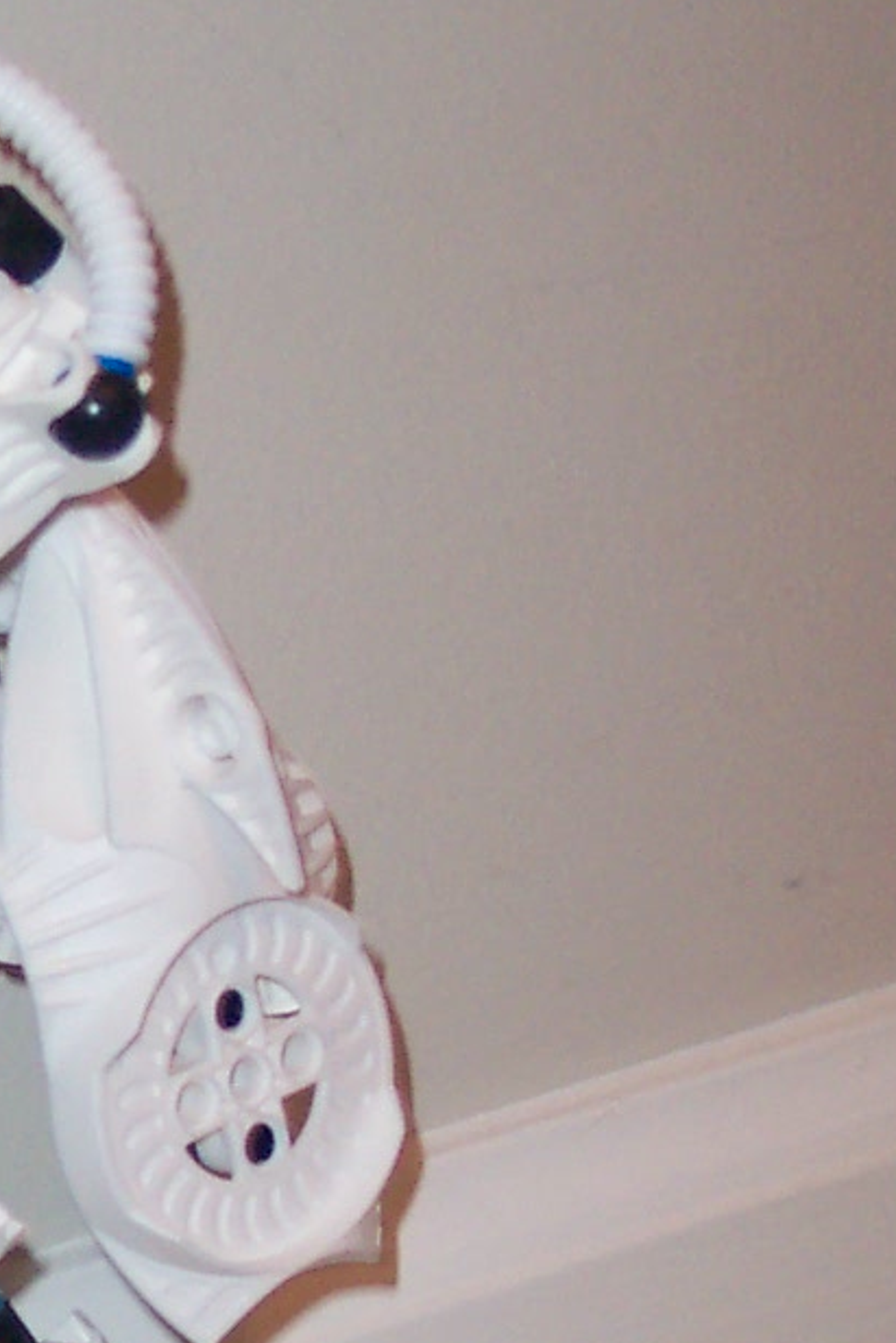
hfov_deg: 12.2
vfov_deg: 18.2
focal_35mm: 111
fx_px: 4141
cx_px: 31
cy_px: 1140
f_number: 2.8
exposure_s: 1/30
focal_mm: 8
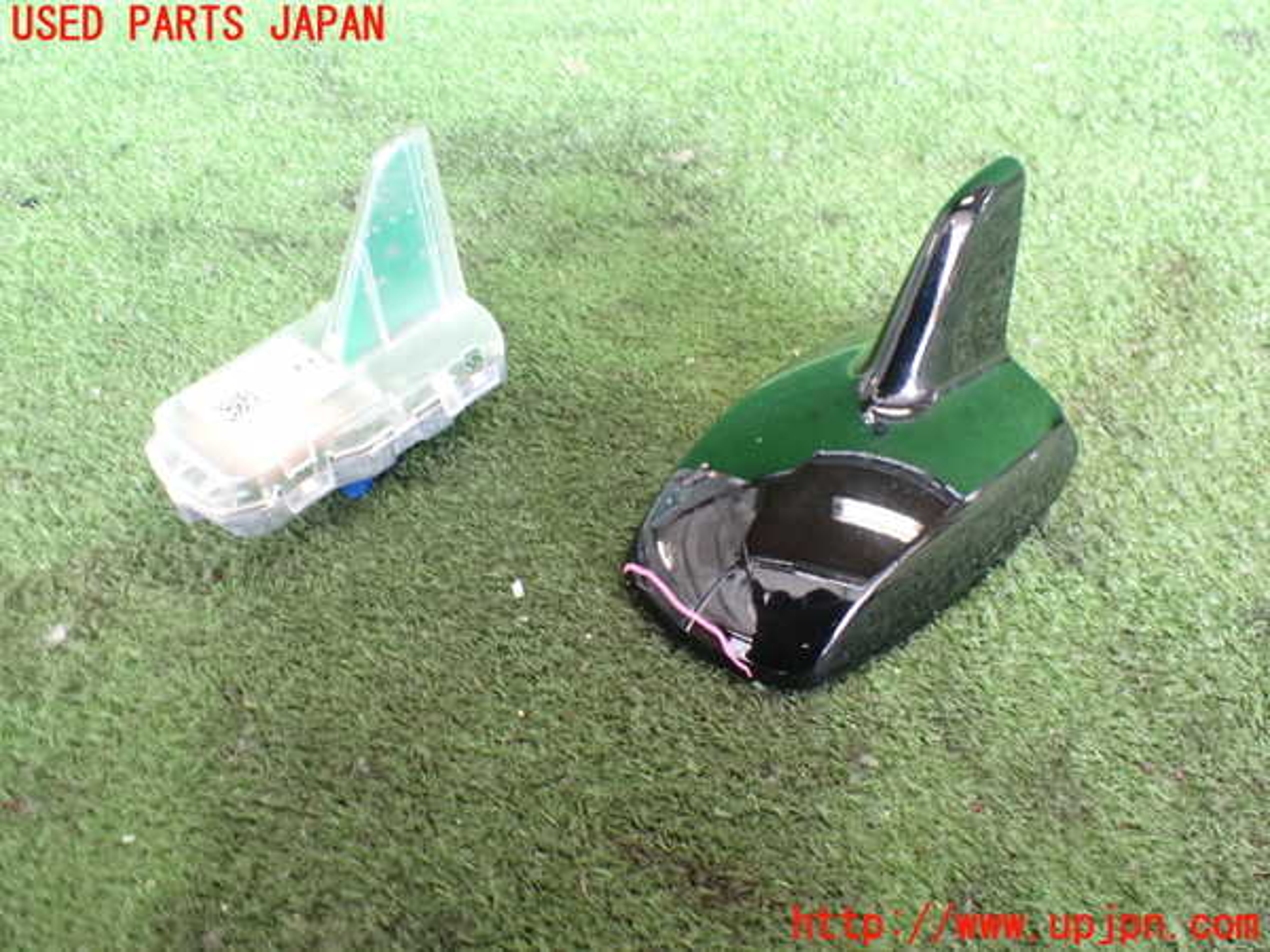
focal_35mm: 30
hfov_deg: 60.0
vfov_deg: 46.8
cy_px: 476
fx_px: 1101
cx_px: 635
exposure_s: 1/50
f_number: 2.3
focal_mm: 5.4
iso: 800
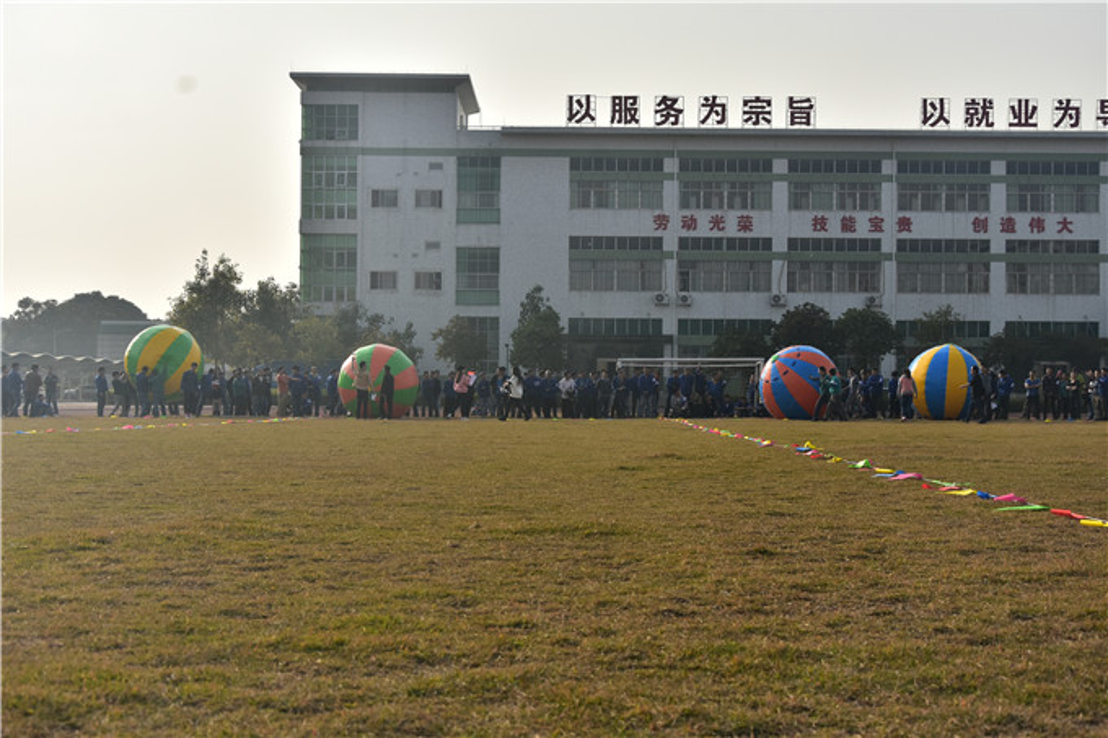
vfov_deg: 28.1
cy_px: 369
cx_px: 554
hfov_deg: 41.1
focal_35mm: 48
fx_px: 1477
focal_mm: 32
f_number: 5.6
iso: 200
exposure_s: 1/1250
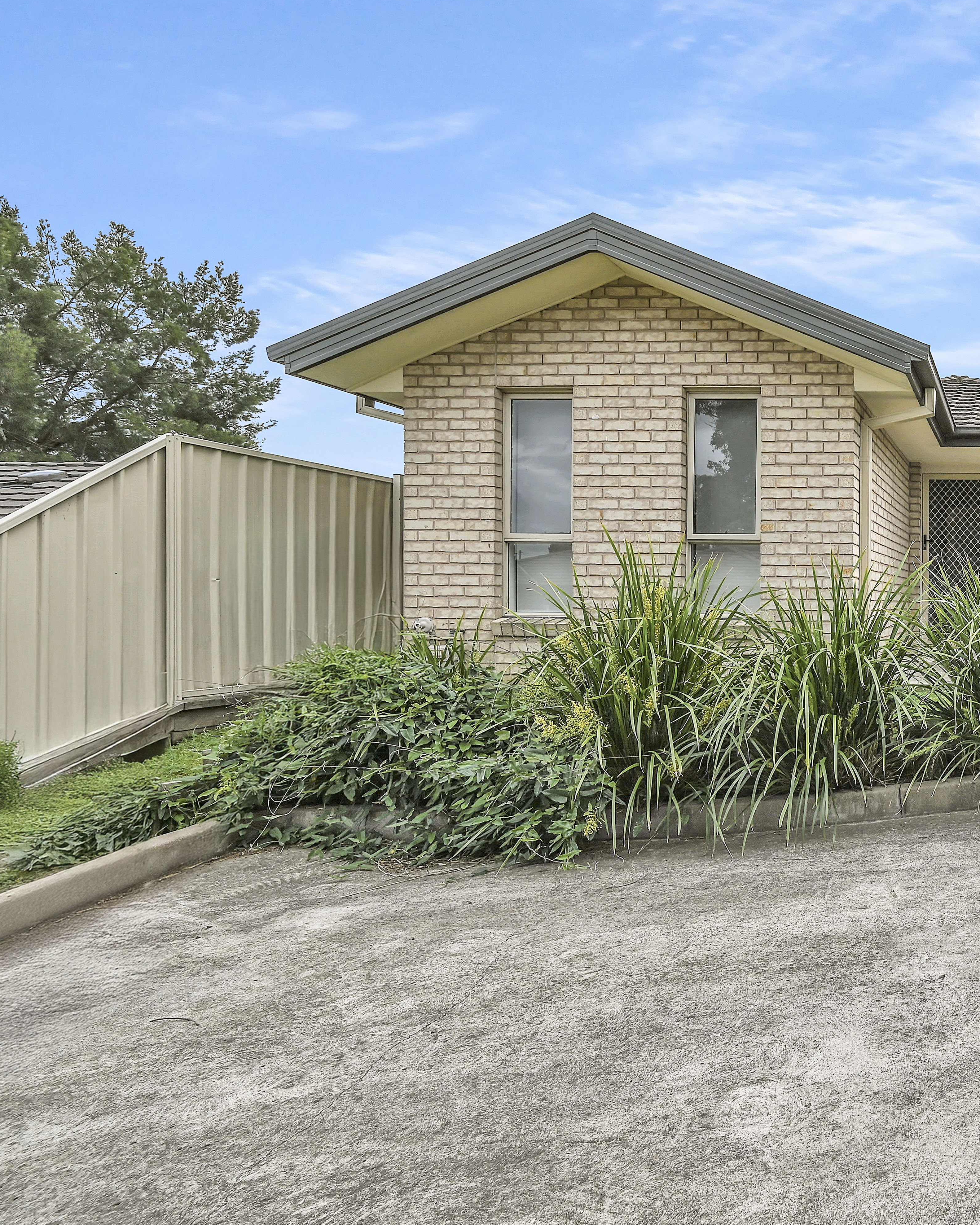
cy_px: 618
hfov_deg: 55.9
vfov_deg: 80.4
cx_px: 931
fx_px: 725
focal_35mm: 20
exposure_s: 1/400
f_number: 9
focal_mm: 14
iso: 100
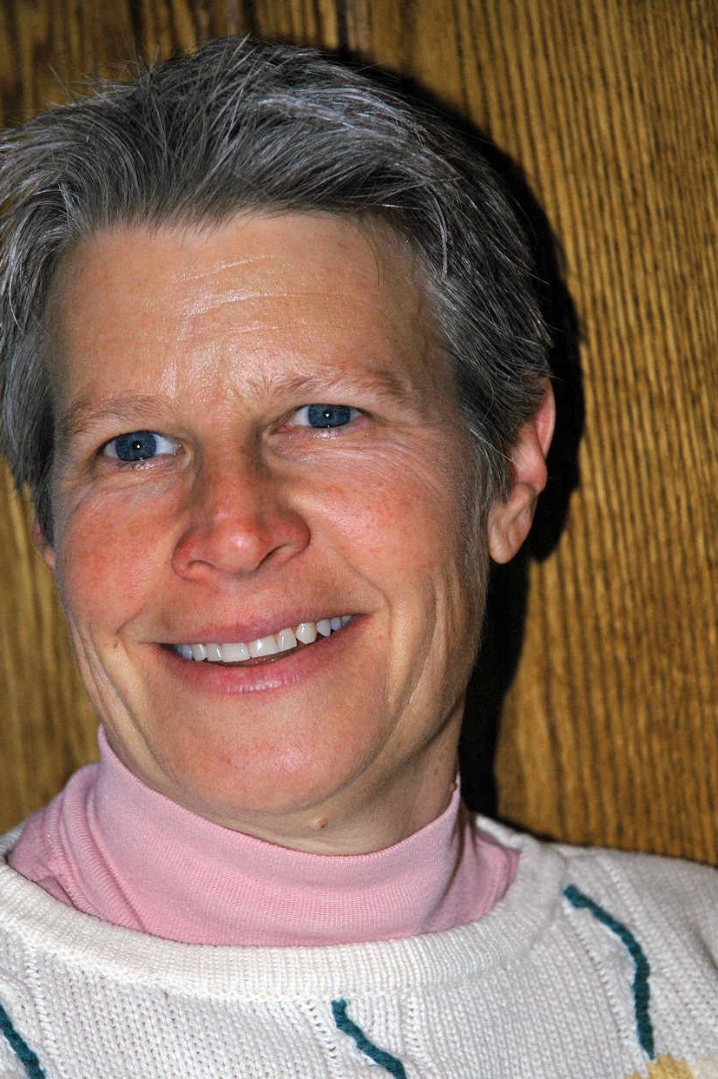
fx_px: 3804
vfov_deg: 16.1
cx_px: 333
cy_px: 600
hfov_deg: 10.8
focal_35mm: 127
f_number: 4.5
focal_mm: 70
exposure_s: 1/60
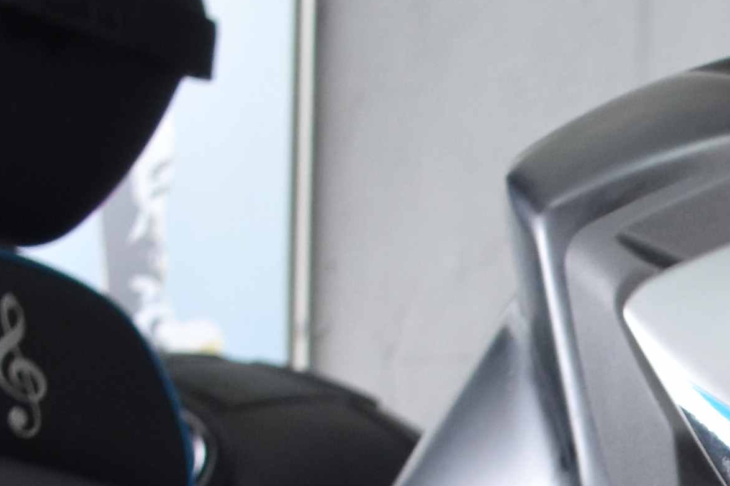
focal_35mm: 153
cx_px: 1297
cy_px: 1164
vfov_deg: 8.2
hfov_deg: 12.3
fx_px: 3102
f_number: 3.5
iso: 800
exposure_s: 1/60
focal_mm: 20
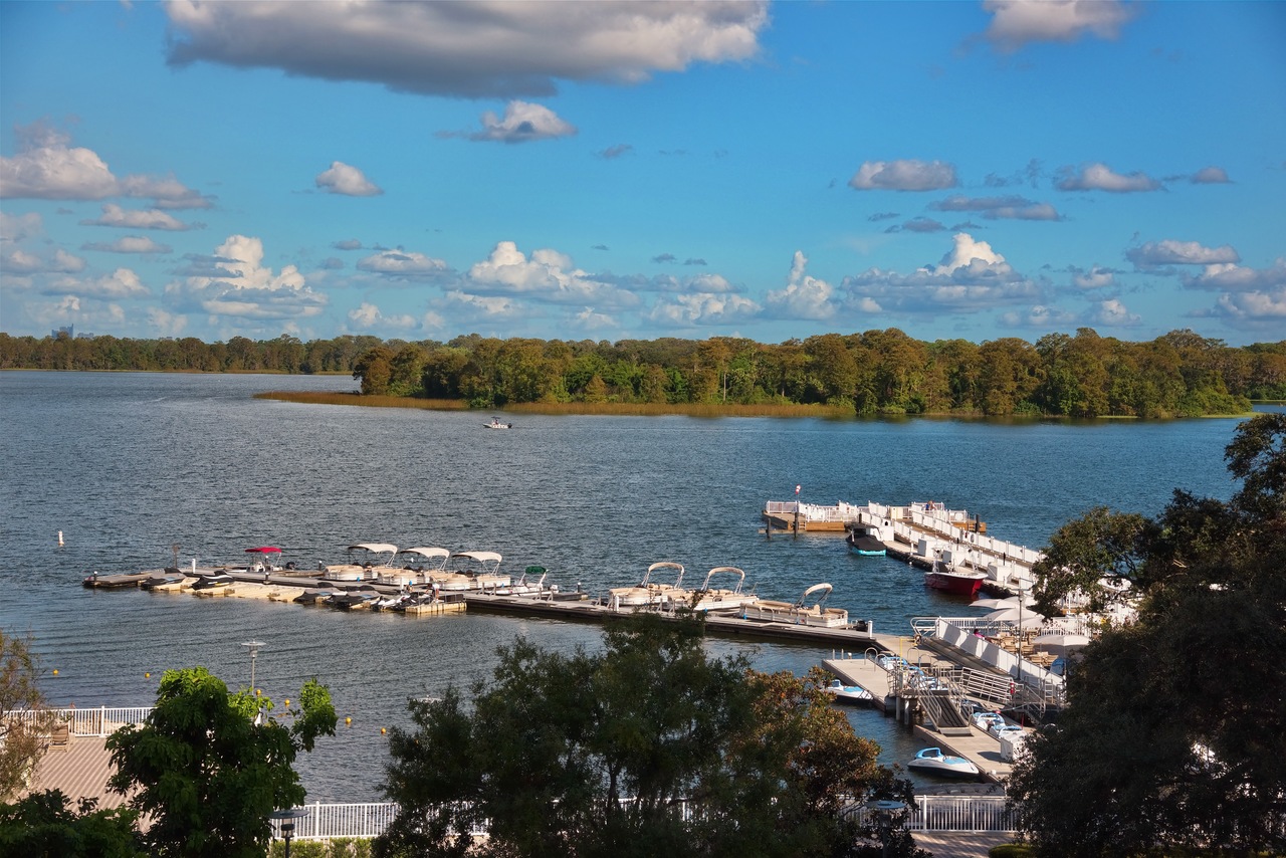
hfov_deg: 31.0
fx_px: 2322
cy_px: 429
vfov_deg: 20.9
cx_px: 643
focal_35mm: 65
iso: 100
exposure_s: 1/200
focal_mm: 65
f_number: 7.1
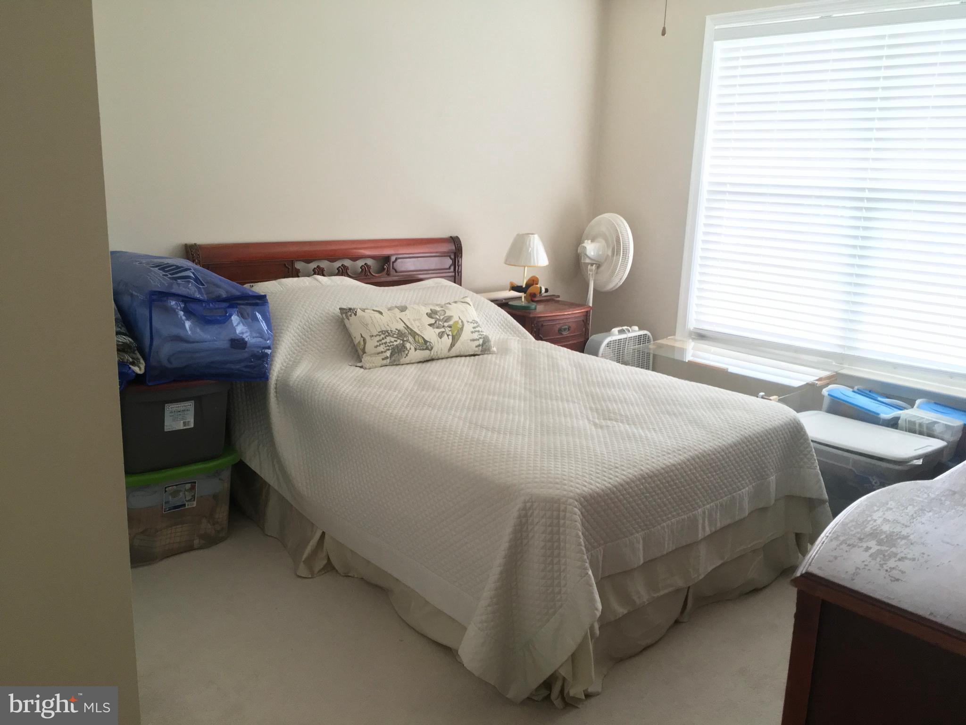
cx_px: 483
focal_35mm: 29
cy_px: 362
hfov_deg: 61.7
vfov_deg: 48.2
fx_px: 809
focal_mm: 4.15
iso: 160
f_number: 2.2
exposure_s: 1/30
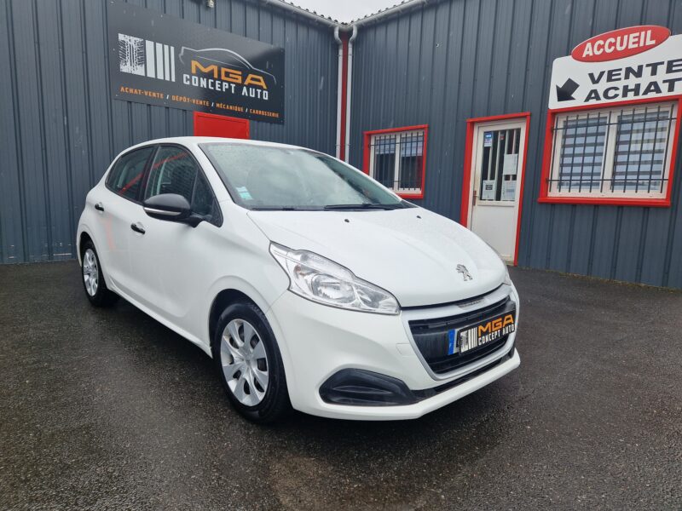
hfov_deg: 73.9
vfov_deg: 58.9
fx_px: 453
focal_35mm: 23
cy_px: 256
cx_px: 341
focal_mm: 5.4
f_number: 1.8
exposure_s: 1/450
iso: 50
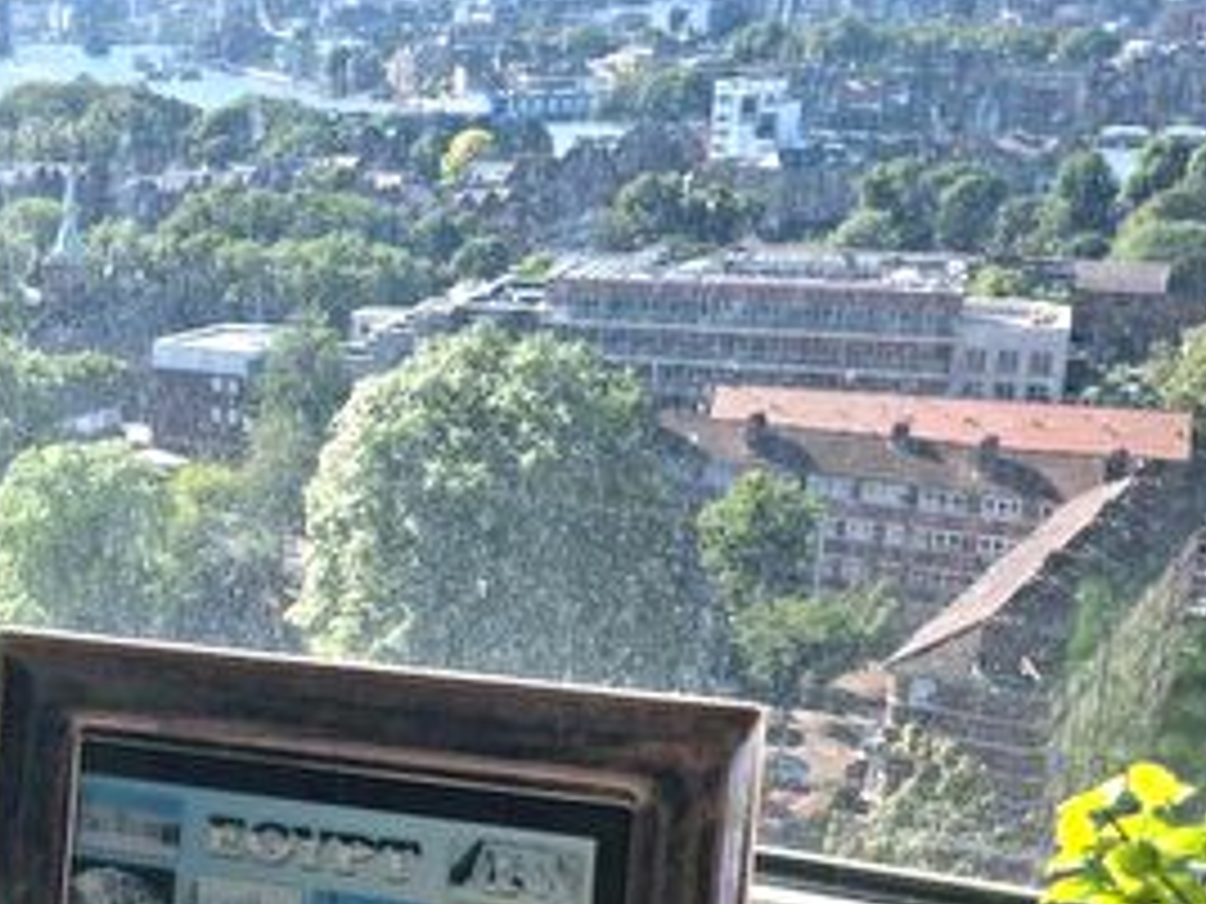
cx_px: -68
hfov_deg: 29.5
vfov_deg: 24.4
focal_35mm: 60
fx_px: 2090
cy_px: 560
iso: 25
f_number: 1.8
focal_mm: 5.4
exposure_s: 1/1667
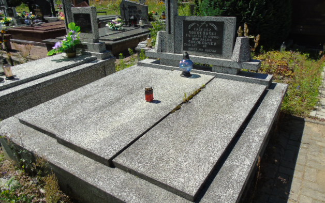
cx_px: 161
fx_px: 239
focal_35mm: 27
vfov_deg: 46.1
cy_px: 100
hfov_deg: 68.4
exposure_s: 1/800
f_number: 3.4
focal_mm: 4.4
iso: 80
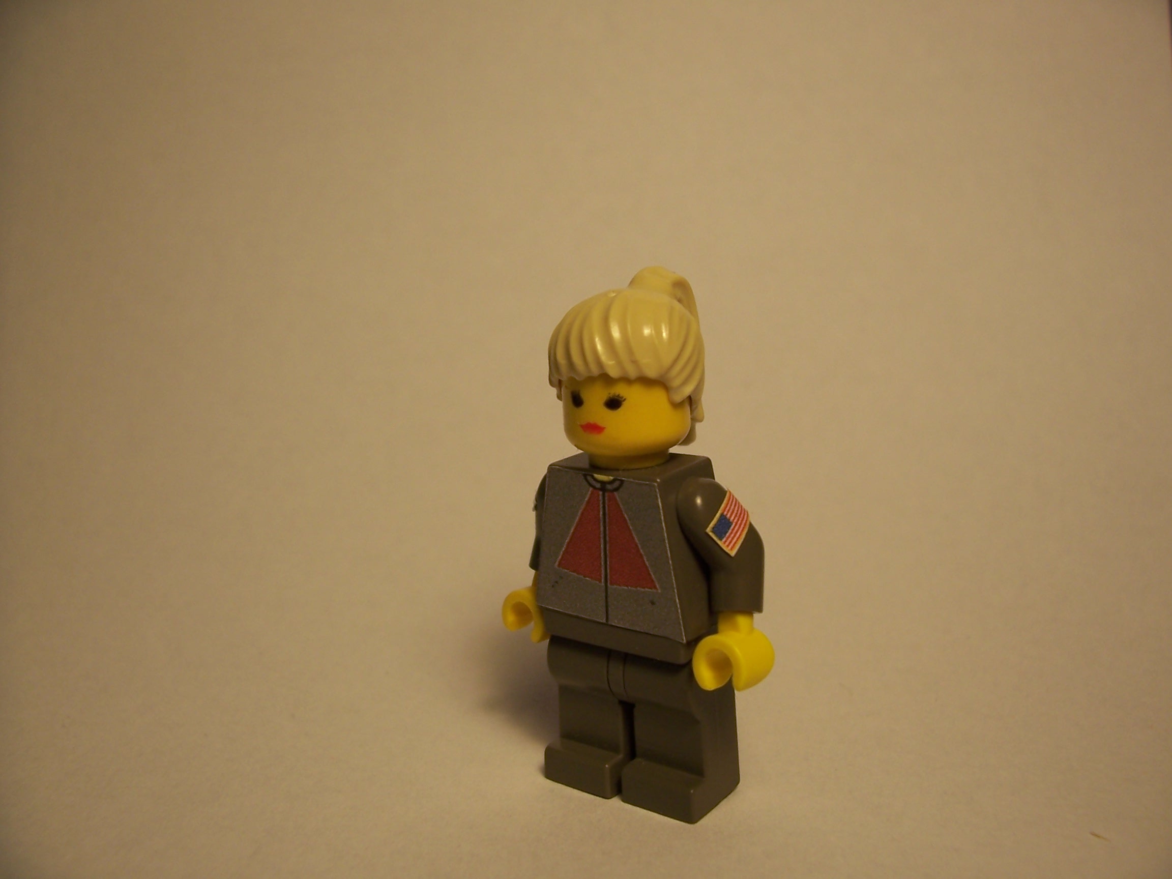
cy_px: 440
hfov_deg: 54.0
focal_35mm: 34
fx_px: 1151
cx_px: 586
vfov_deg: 41.8
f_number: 2.7
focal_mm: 5.6
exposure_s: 1/60
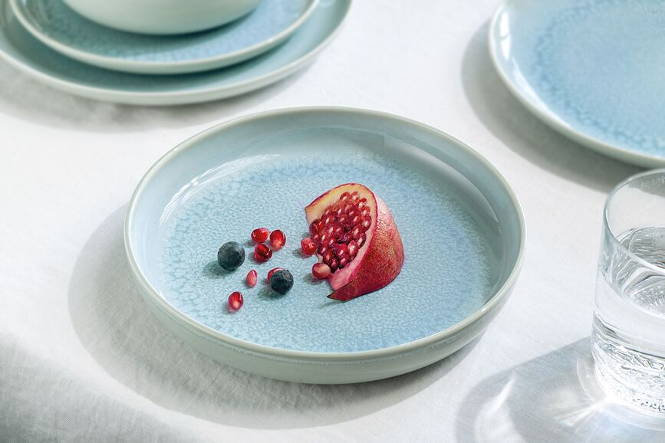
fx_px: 1570
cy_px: 222
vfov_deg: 16.1
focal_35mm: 85
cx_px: 332
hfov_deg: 23.9
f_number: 13
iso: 100
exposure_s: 1/6
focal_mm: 85
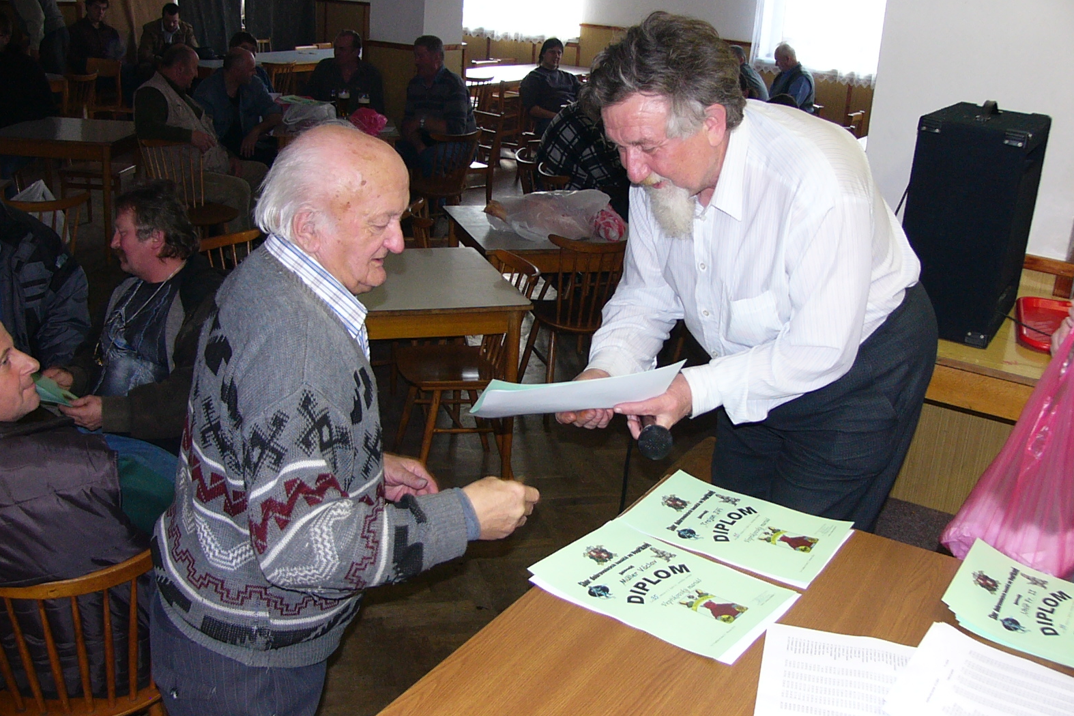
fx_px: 1104
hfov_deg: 51.9
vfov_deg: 35.9
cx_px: 542
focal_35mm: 37
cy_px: 341
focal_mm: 4.6
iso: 100
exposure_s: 1/30
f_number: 2.8
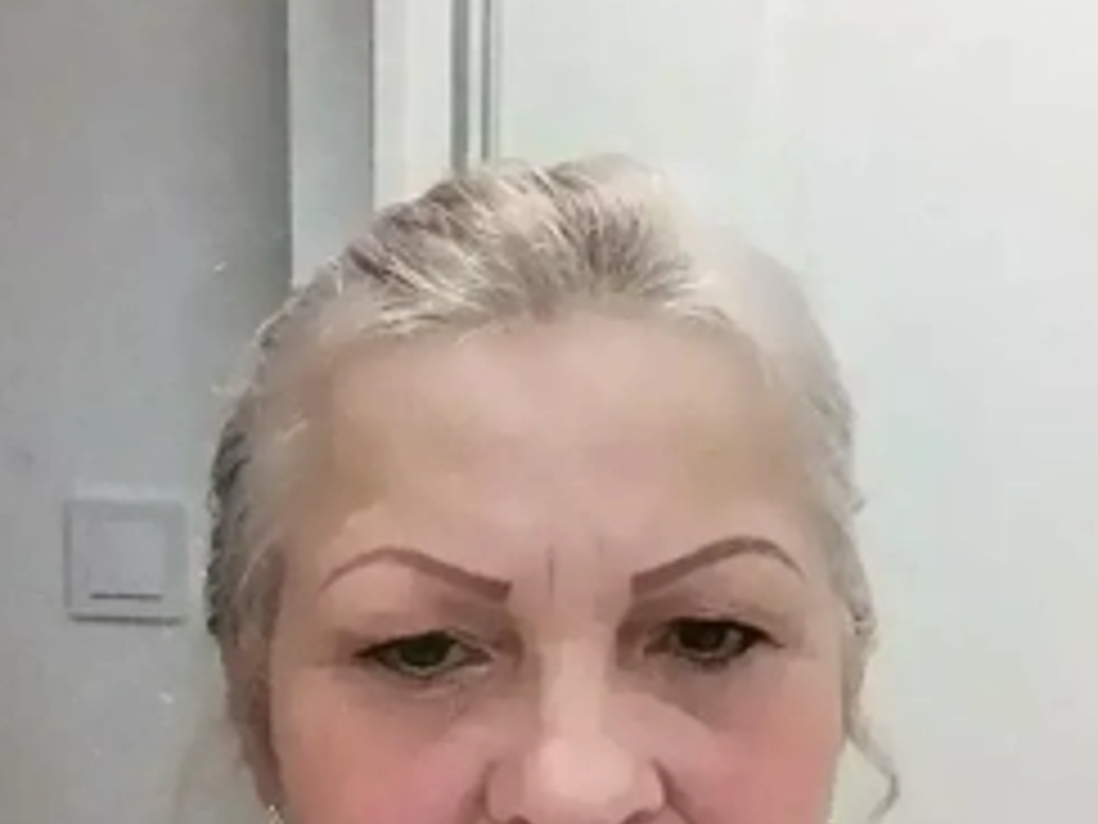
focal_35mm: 41
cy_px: 662
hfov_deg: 45.6
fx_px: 1300
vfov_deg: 34.1
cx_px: 634
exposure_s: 1/24
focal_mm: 2.67
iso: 160
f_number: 2.2
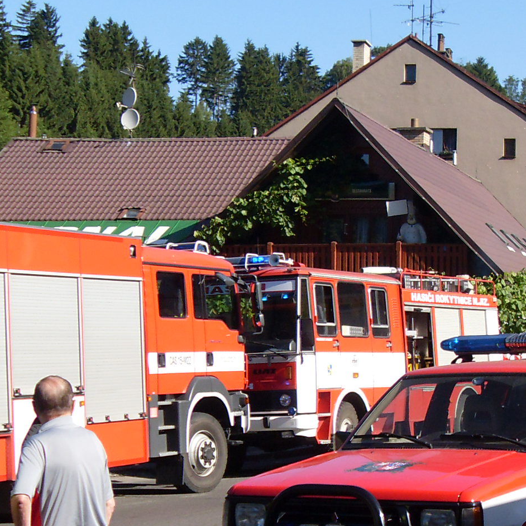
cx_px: 498
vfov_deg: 19.1
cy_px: 414
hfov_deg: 18.9
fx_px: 1547
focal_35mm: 90
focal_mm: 6.3
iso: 80
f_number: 7
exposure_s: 1/180
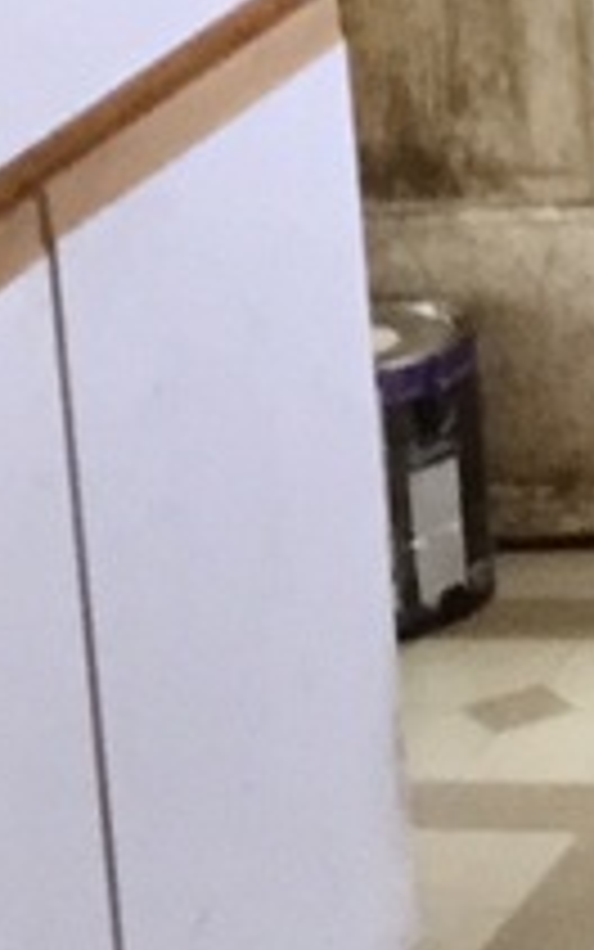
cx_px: 1845
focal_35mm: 224
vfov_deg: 9.1
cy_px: -576
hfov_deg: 5.5
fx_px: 5798
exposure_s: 1/30
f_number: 2.4
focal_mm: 3.3
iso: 80
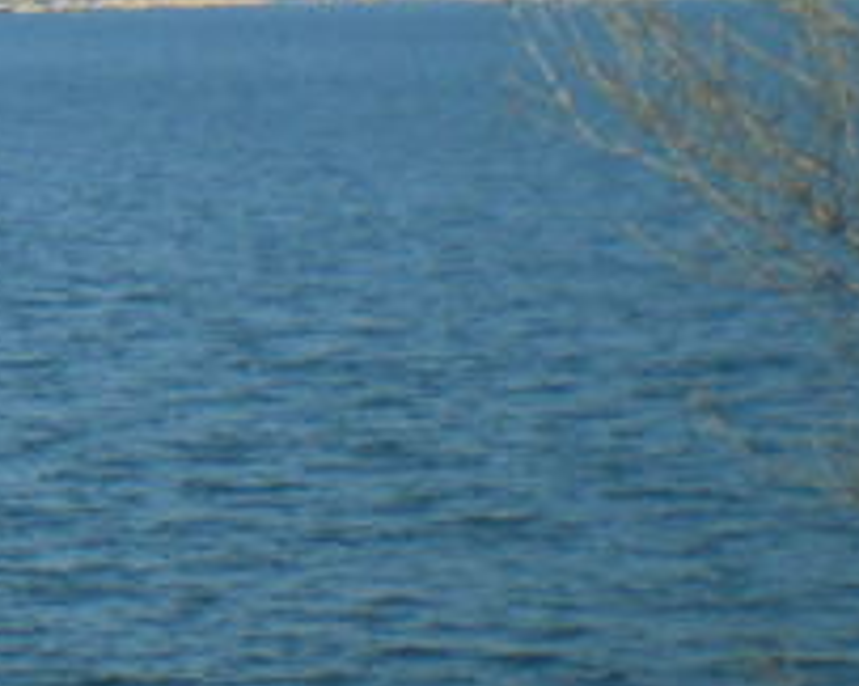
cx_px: -829
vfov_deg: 8.9
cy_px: 110
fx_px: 4394
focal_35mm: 173
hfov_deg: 10.3
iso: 64
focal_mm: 6.3
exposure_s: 1/640
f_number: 4.6
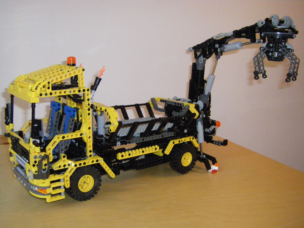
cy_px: 114
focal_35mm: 38
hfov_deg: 49.0
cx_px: 152
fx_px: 334
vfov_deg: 37.7
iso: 800
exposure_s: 1/50
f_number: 3.5
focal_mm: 6.3
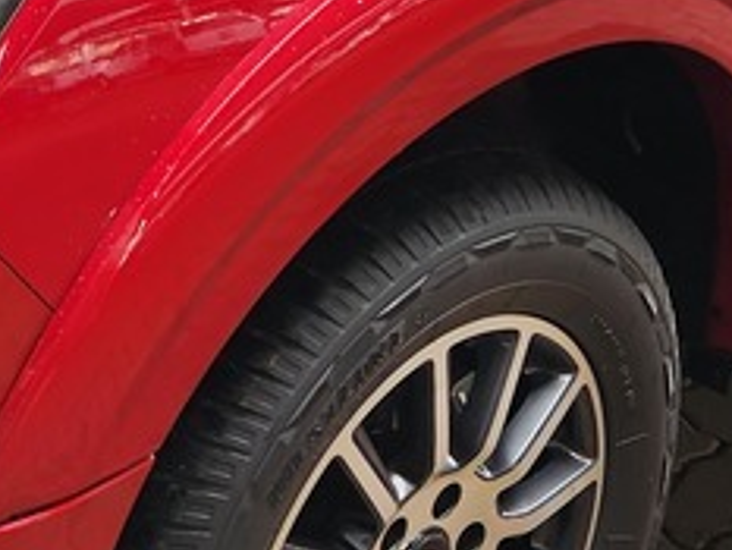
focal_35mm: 101
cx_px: 264
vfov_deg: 14.1
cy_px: -151
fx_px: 2137
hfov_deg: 19.4
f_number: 1.8
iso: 100
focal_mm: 5.4
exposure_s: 1/180
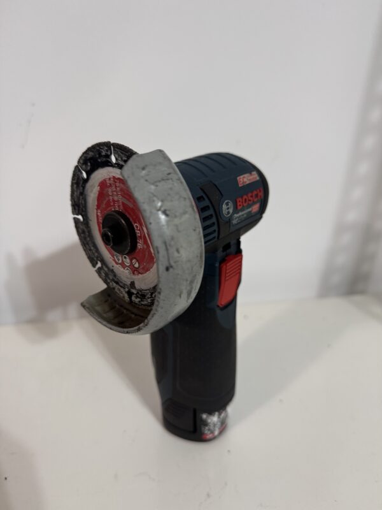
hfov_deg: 56.8
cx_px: 191
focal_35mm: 24
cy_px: 255
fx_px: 353
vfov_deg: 71.6
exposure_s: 1/50
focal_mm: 6.76
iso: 250
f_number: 1.78
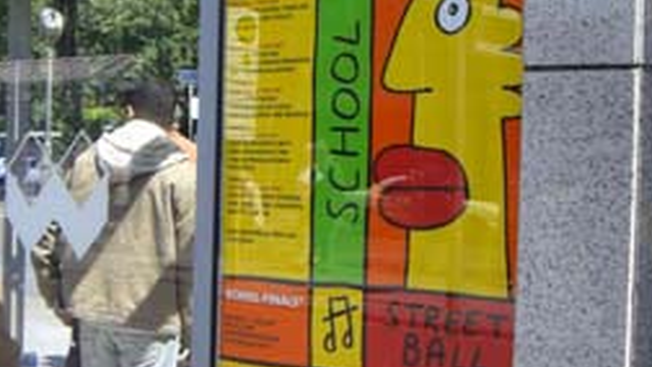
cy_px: 190
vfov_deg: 14.8
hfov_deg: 25.8
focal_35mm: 82
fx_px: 1418
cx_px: 264
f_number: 2.7
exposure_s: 1/640
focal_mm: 6.2
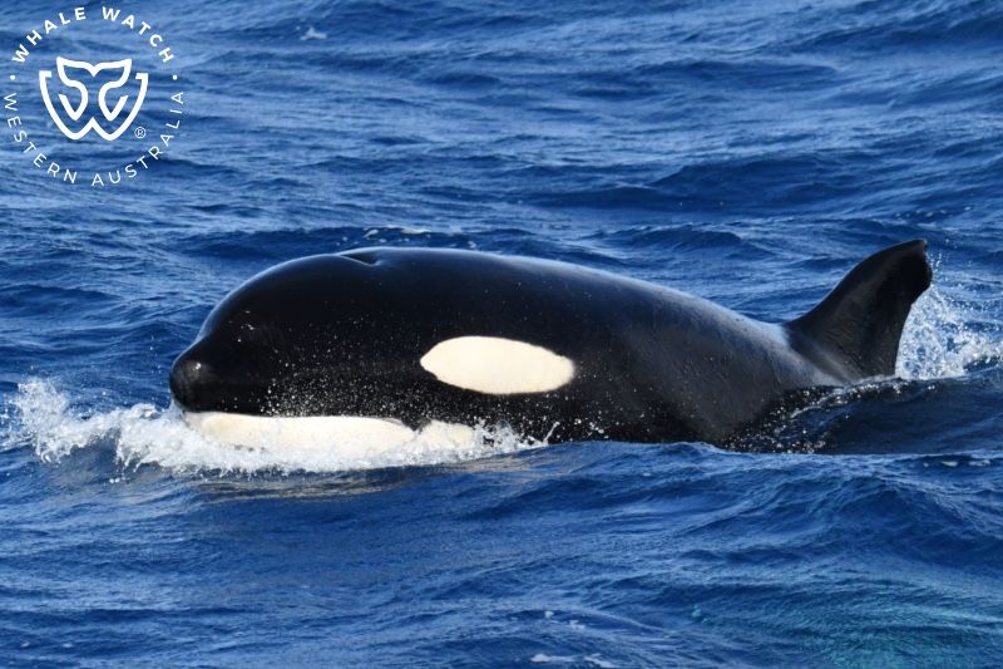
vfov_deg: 5.7
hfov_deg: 8.6
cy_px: 334
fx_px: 6685
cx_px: 502
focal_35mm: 240
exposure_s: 1/8000
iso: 1250
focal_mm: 240
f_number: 5.6
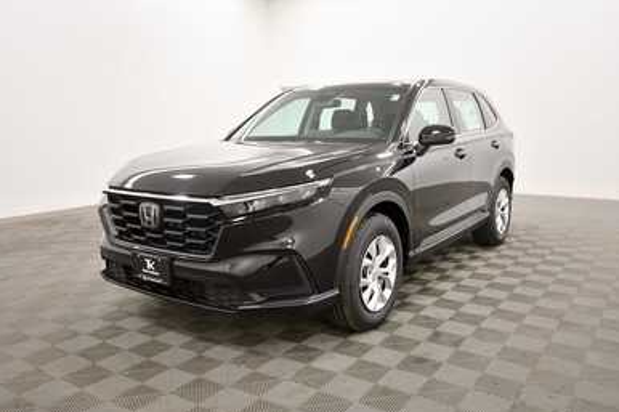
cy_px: 212
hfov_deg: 65.5
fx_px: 481
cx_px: 308
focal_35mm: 28
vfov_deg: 46.4
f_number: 5.3
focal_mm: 18
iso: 1250
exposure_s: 1/125
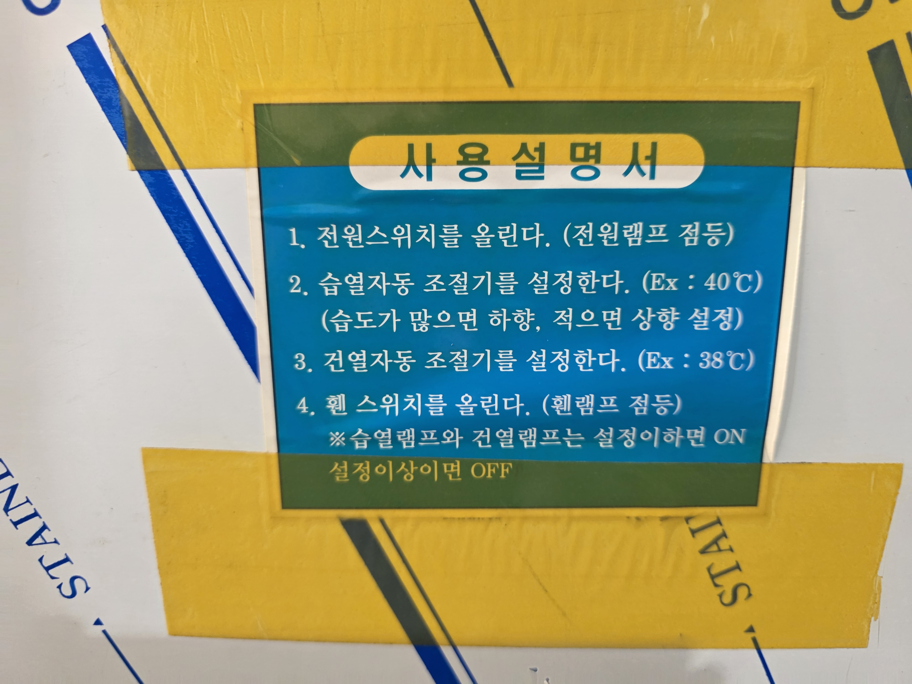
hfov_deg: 73.9
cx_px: 456
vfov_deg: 58.9
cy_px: 342
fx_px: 606
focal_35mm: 23
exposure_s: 1/120
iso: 400
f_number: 1.7
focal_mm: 6.3
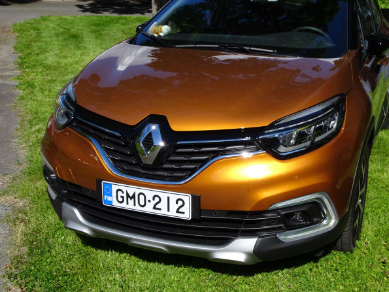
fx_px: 484
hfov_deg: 43.3
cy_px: 119
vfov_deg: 33.5
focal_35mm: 43
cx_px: 256
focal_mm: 5.43
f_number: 4
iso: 80
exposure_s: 1/800
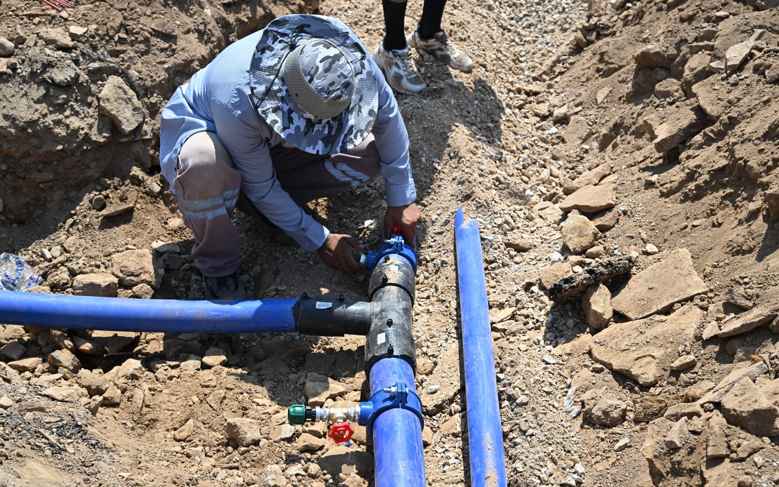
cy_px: 235
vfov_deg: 31.2
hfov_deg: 48.2
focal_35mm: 41
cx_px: 391
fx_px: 870
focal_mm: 40
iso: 160
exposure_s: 1/800
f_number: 5
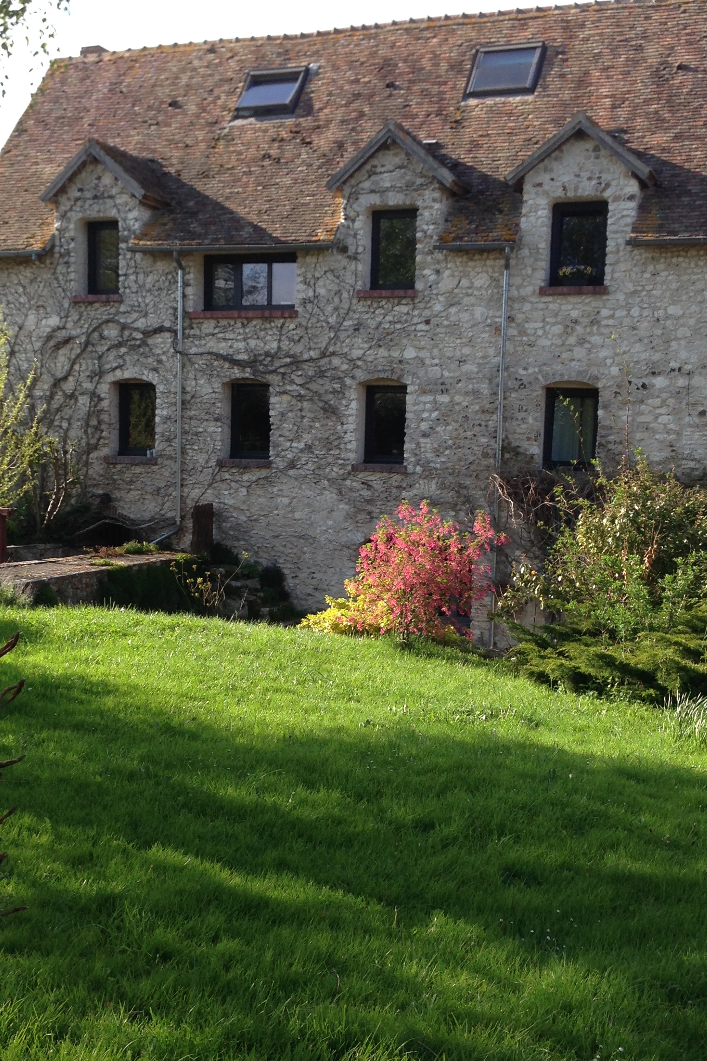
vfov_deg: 40.2
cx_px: 315
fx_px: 1443
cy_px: 625
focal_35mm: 49
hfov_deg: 27.5
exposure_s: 1/484
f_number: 2.4
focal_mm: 4.12
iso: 50
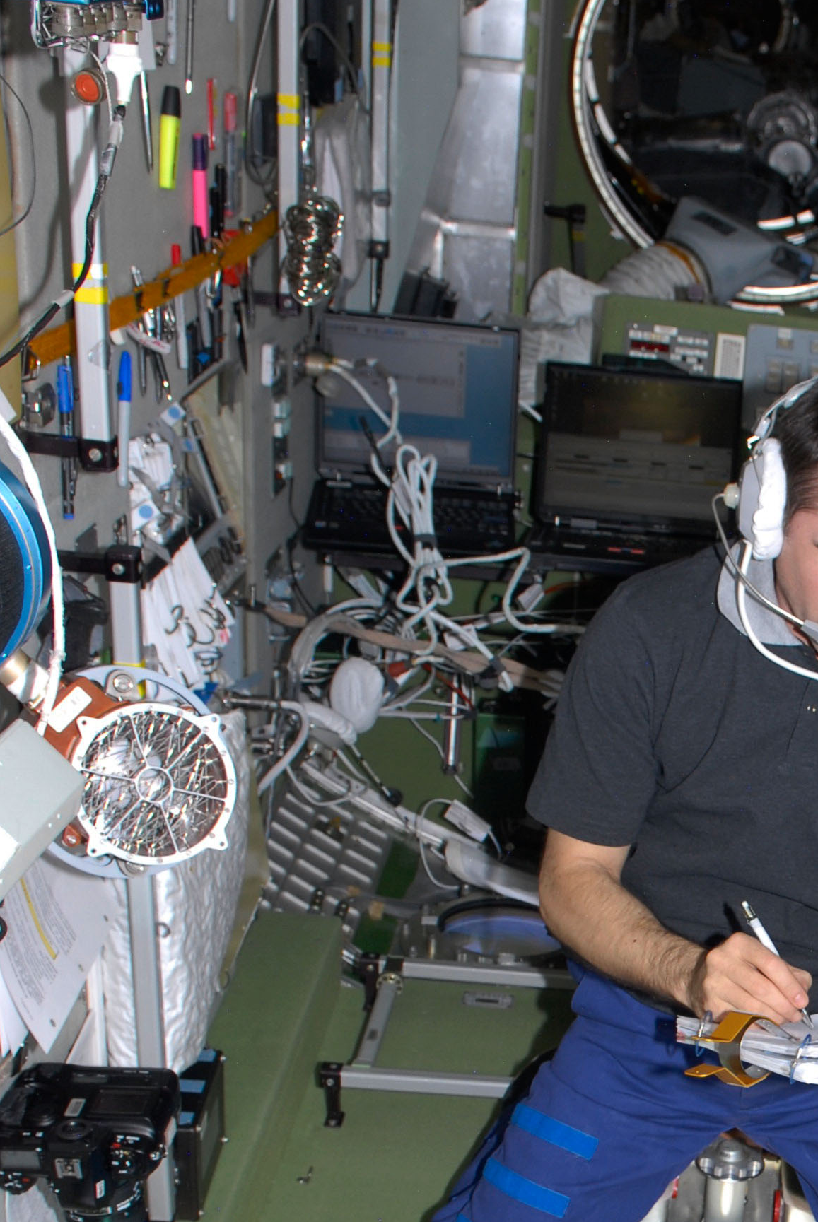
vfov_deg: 33.3
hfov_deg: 22.4
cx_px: 904
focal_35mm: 57
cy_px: 1083
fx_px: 1942
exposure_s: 1/60
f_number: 5
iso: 200
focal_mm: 17
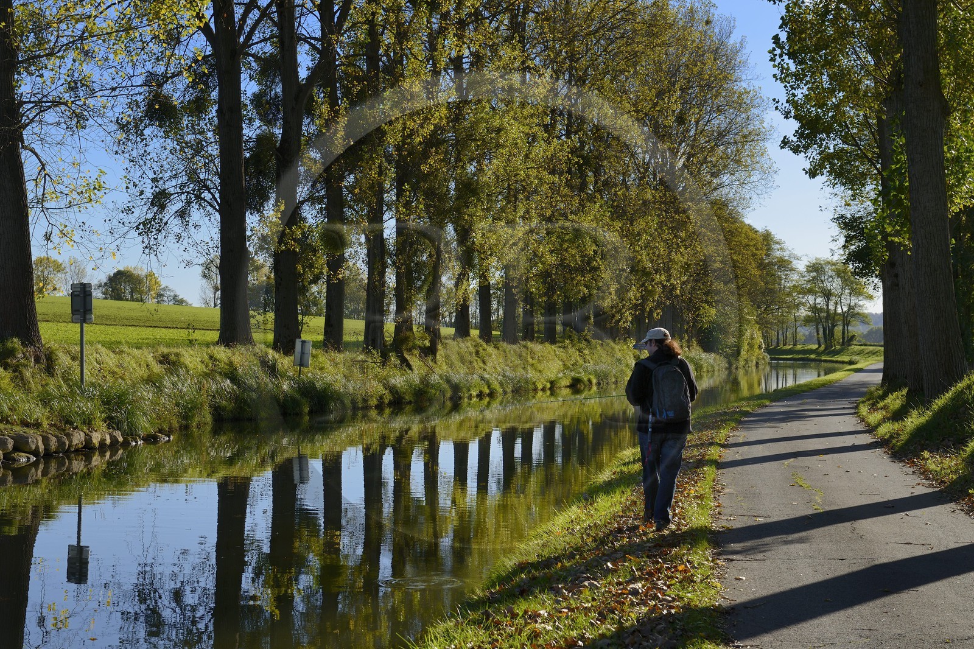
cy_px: 324
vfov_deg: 19.4
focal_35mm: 70
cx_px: 487
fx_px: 1893
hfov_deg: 28.8
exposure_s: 1/320
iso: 200
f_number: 10
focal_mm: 70
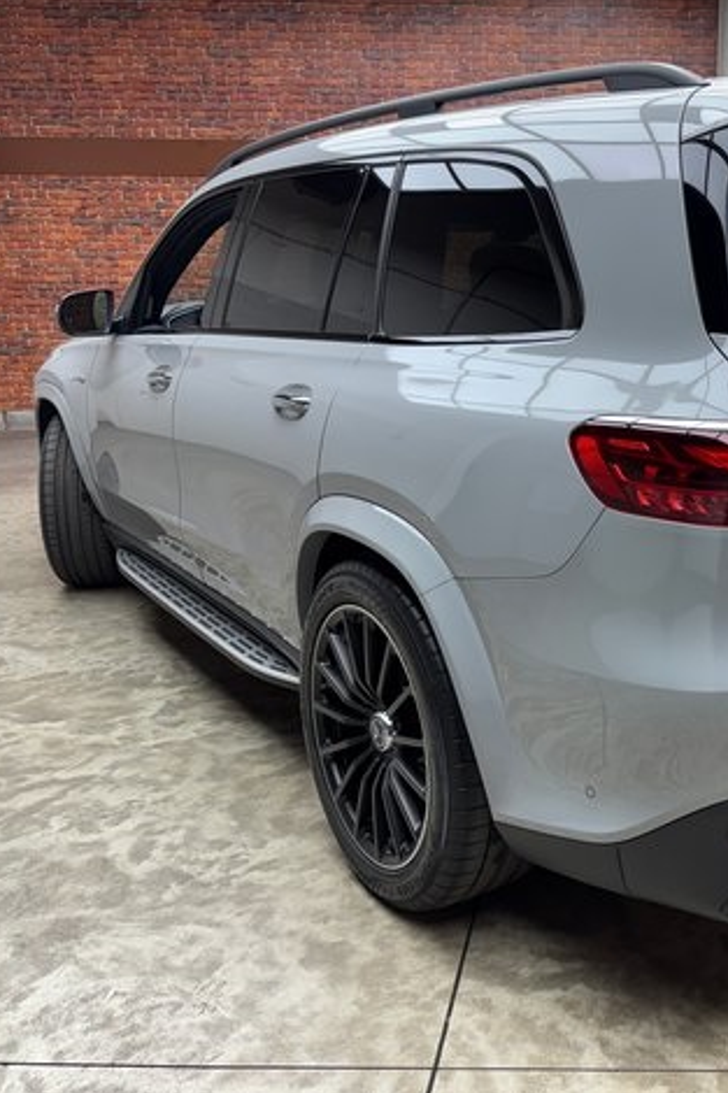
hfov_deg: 36.7
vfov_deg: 55.8
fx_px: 1032
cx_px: 640
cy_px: 551
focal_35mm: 34
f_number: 1.78
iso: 80
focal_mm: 6.76
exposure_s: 1/120
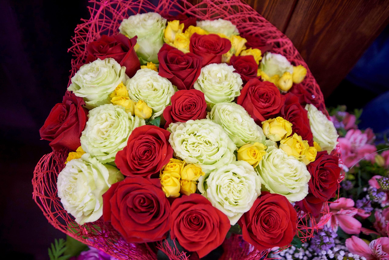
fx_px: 303
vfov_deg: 46.4
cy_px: 130
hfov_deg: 65.5
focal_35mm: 28
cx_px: 194
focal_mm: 28
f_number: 3.2
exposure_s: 1/800
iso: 1250
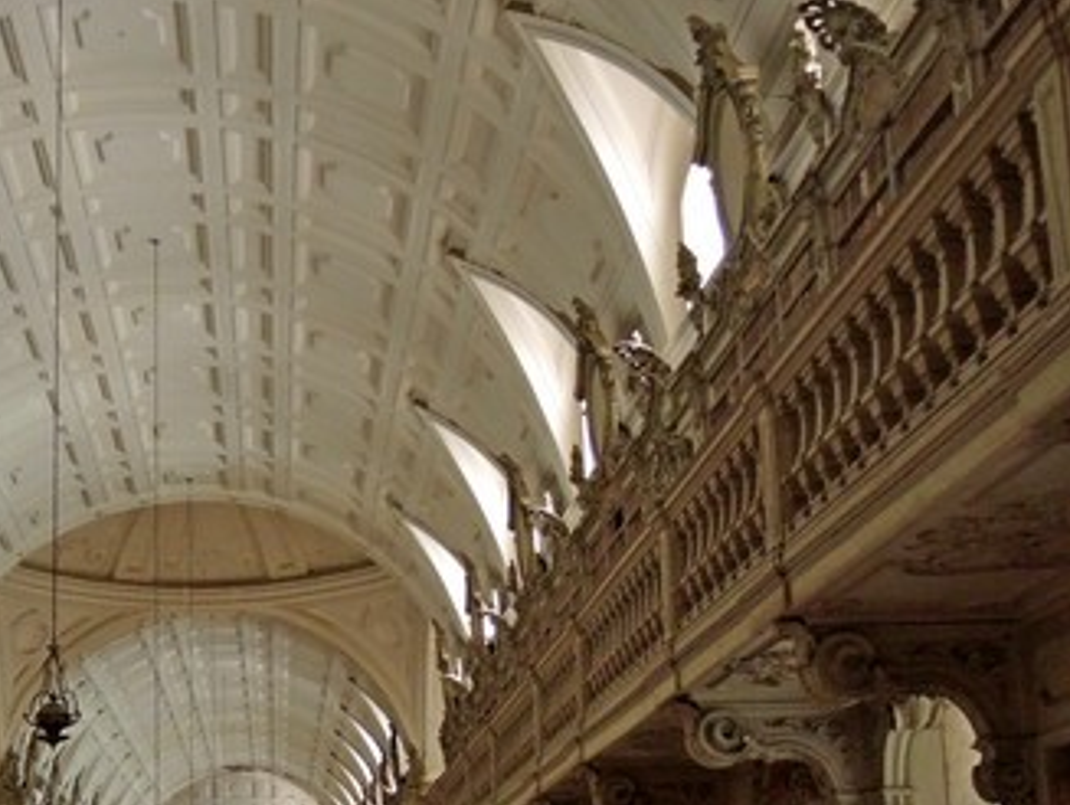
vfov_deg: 25.3
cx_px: 173
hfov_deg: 32.6
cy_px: 635
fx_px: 1764
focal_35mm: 57
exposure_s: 1/80
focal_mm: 6
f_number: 2
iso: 800
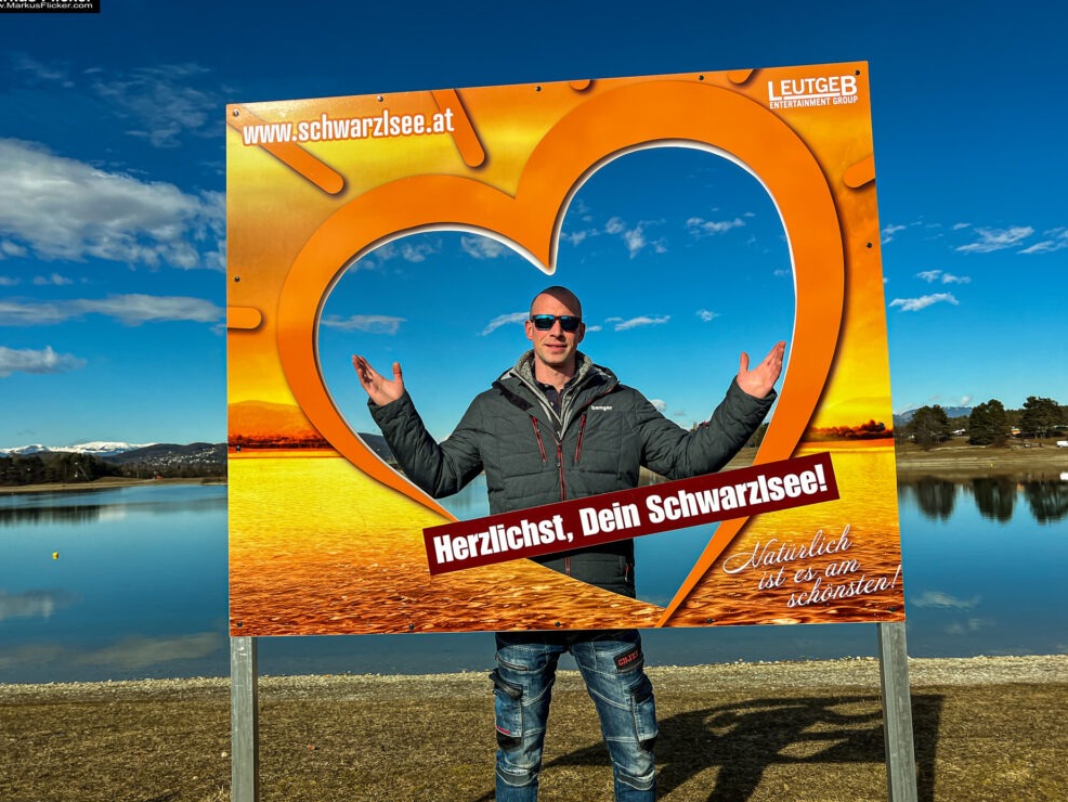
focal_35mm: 27
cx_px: 528
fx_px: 833
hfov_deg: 65.3
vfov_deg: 51.4
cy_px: 402
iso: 50
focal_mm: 5.7
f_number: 1.5
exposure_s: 1/7000
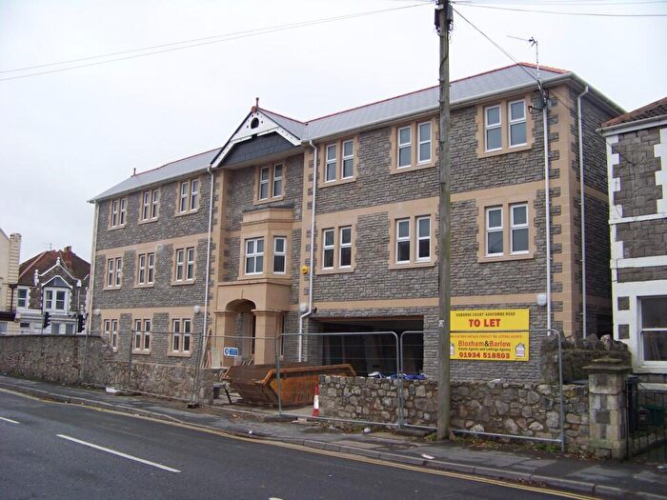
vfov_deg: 39.7
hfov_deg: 51.4
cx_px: 334
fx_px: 694
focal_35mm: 36
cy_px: 250
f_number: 3.2
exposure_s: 1/125
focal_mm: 5.85
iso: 64
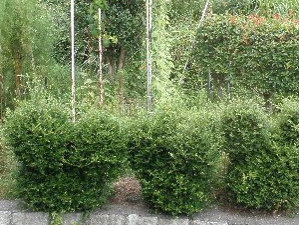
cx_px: 151
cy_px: 38
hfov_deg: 24.7
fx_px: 682
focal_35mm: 79
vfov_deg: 18.5
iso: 64
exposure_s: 1/100
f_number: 3.5
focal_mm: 6.6
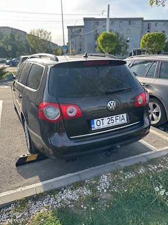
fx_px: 162
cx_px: 83
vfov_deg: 69.4
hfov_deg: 54.9
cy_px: 115
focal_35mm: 25
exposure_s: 1/1029
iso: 80
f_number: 1.78
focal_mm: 6.86
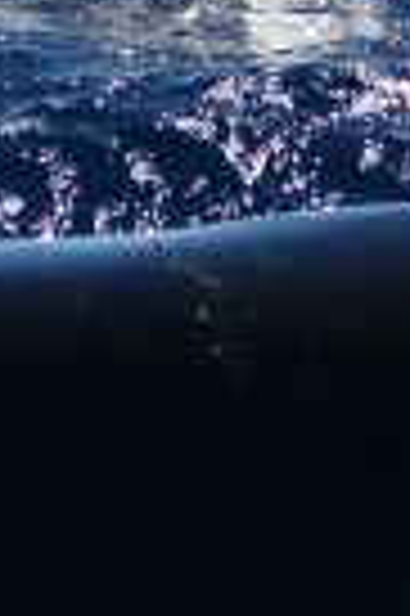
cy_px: 196
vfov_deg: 1.9
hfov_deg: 1.2
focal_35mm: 1111
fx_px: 19026
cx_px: -104
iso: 800
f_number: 5.6
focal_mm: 190
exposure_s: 1/8000
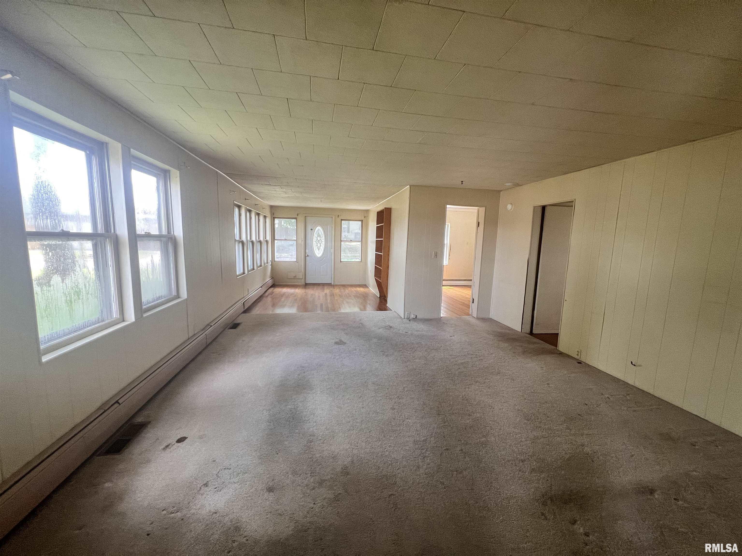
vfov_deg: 89.9
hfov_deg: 106.2
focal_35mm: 13
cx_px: 371
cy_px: 278
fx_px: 279
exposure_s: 1/99
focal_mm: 1.57
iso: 125
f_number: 1.8
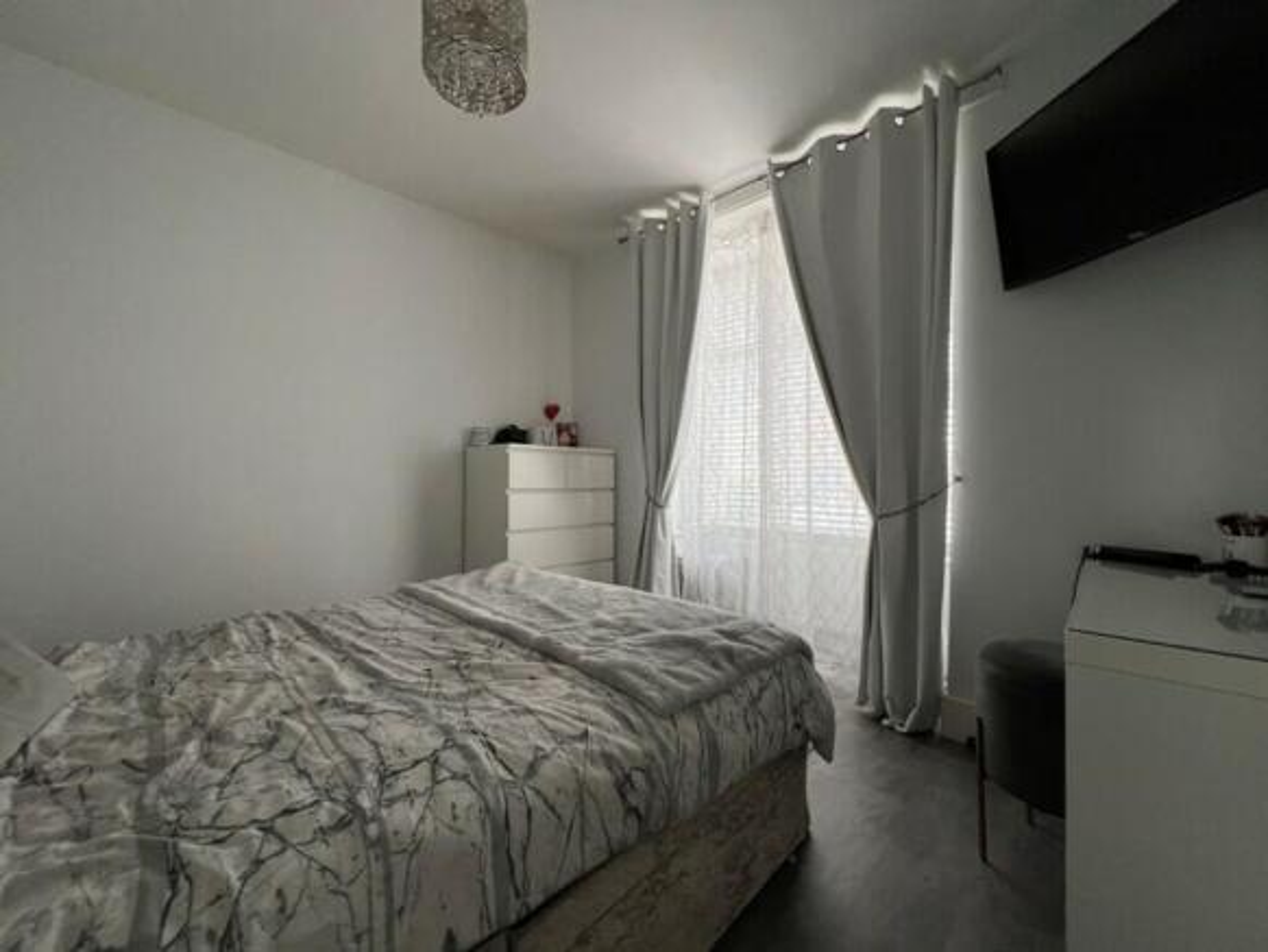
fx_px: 476
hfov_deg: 106.2
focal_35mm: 13
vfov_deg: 90.0
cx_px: 634
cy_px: 476
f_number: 1.8
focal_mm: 1.57
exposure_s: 1/100
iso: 80
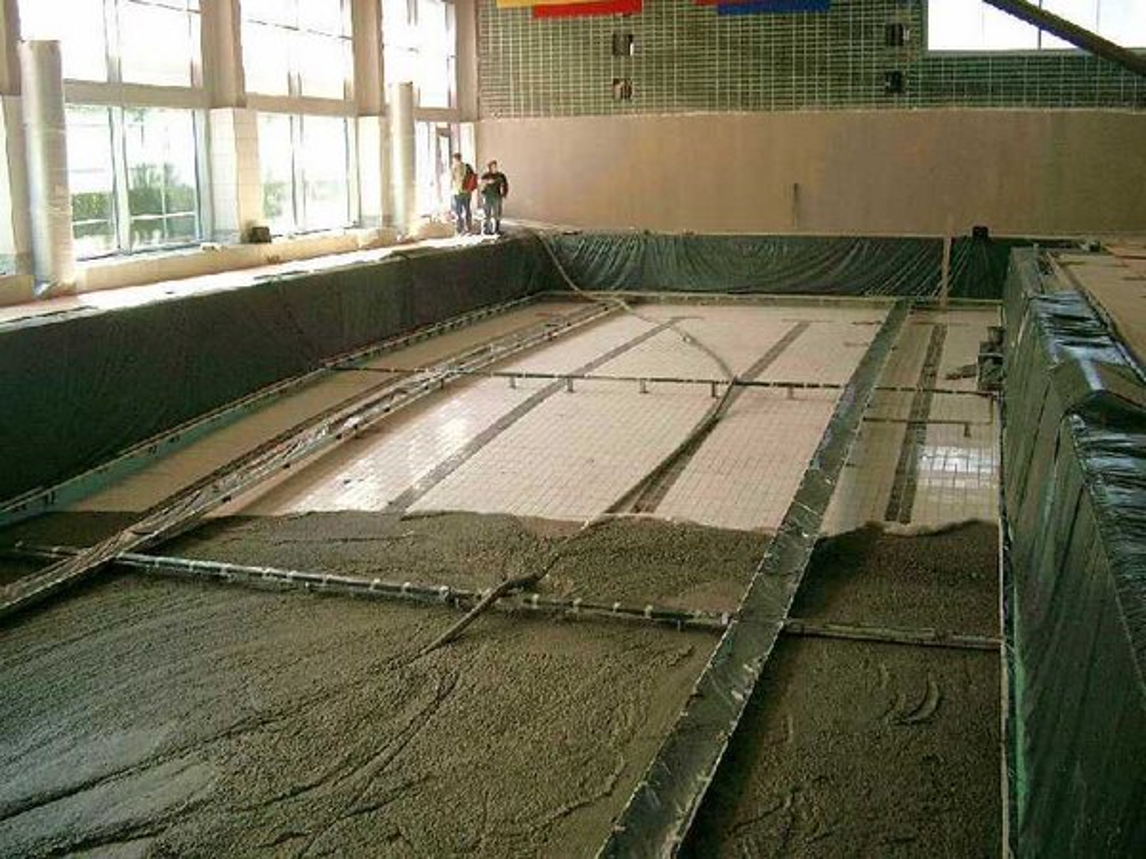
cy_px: 430
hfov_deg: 50.1
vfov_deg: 38.7
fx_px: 1225
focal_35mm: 37
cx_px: 573
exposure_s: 1/160
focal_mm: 7.6
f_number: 2.6
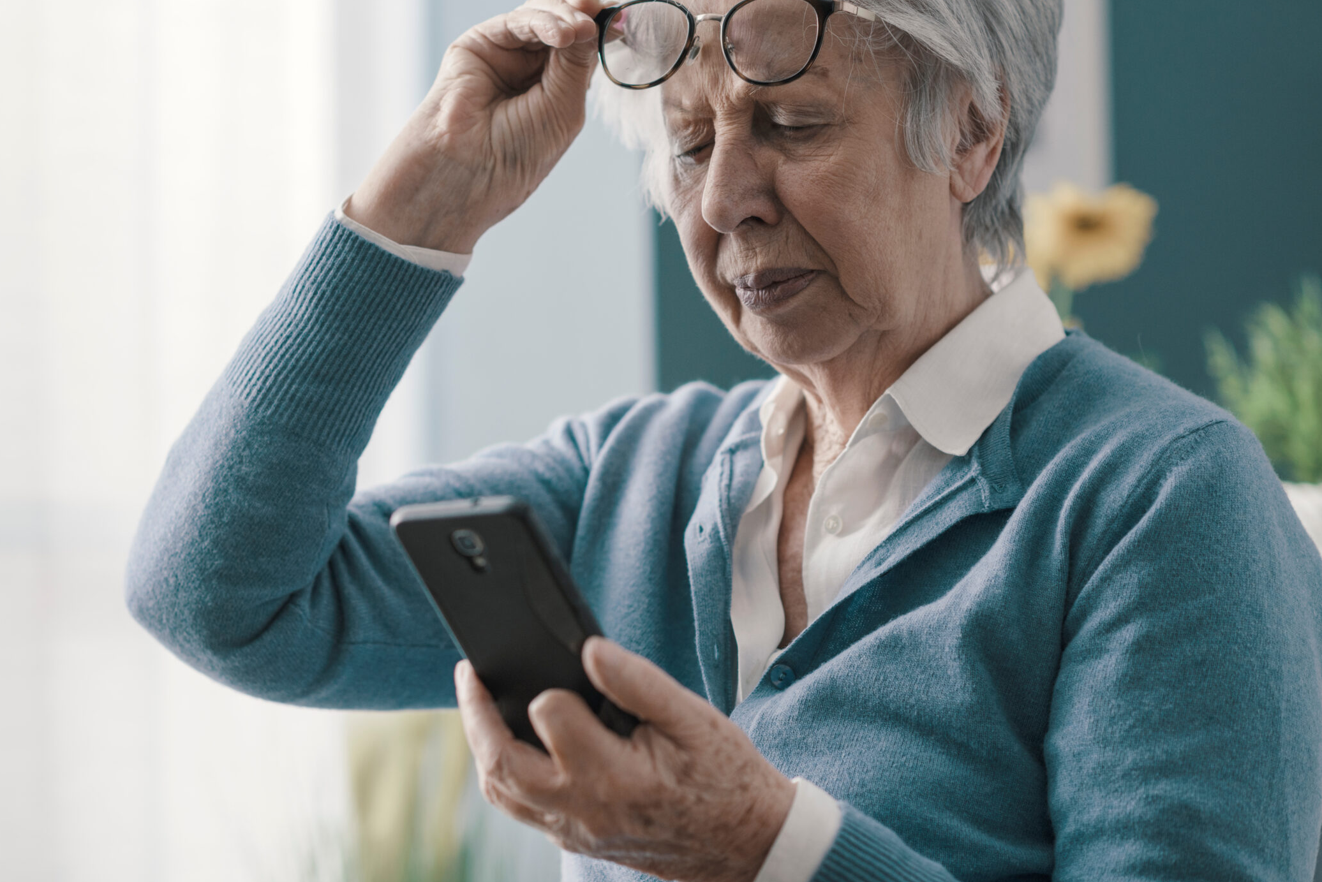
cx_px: 542
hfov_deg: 19.4
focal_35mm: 105
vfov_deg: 13.0
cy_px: 347
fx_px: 3857
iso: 250
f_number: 2.5
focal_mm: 85
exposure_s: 1/100
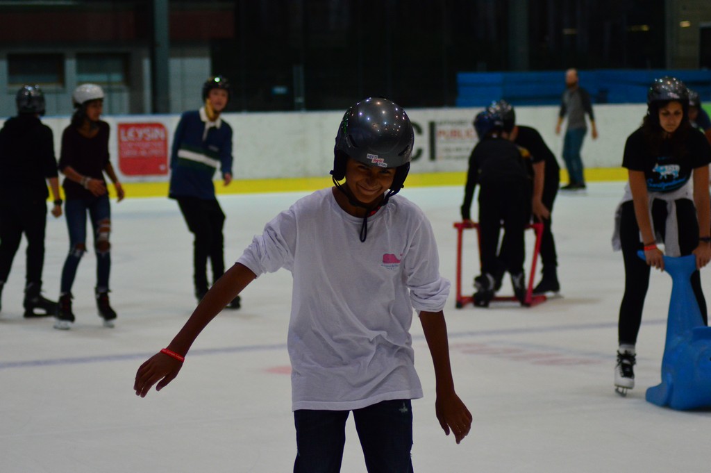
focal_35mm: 138
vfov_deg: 9.9
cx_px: 356
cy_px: 236
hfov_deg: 14.9
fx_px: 2723
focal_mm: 92
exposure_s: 1/250
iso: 1600
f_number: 4
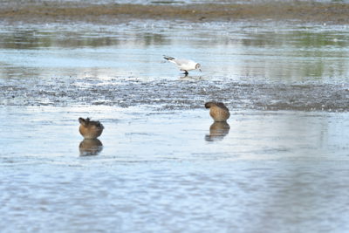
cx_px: 174
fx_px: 8728
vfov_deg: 1.5
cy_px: 116
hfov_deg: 2.3
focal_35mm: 900
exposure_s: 1/640
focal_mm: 600
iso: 400
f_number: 6.3
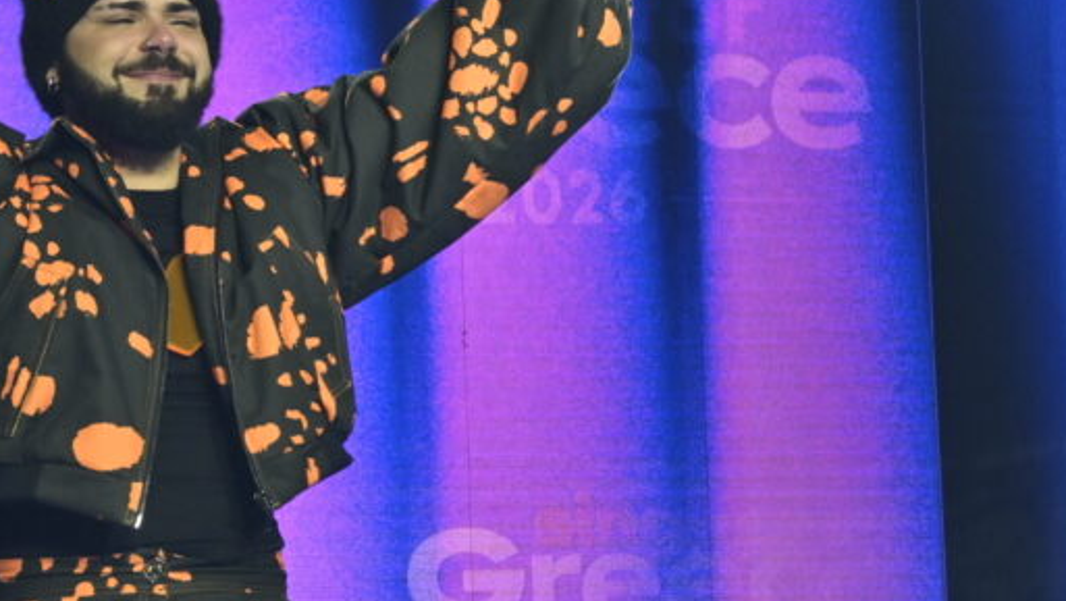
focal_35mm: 301
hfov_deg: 7.1
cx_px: 96
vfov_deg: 4.0
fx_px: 8511
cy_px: 132
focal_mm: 96
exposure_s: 1/125
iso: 1600
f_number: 11
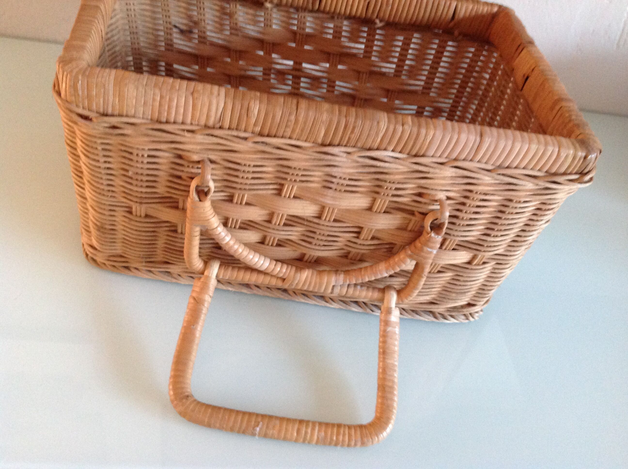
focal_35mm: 35
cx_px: 314
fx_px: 634
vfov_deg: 40.6
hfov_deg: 52.7
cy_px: 234
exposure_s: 1/15
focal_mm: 4.28
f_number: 2.4
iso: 320
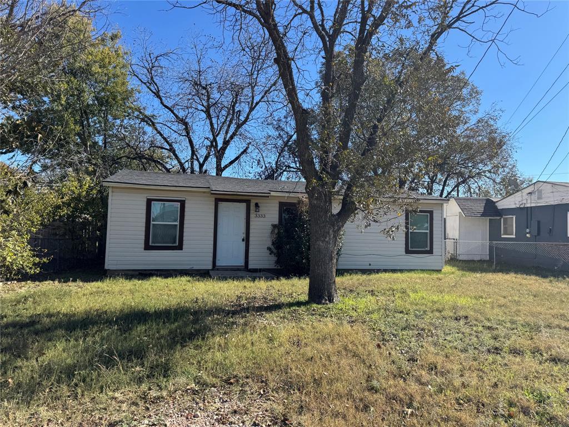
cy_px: 214
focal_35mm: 24
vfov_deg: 56.8
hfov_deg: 71.6
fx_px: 394
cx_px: 284
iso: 80
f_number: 1.78
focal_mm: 6.76
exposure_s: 1/2331
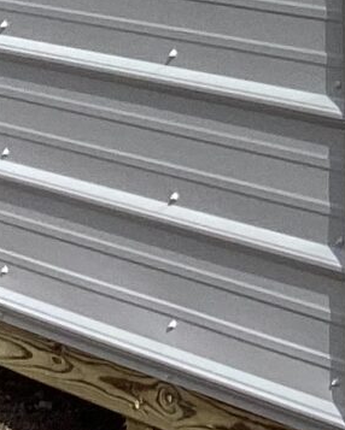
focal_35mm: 217
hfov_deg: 7.0
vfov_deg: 8.5
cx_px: 534
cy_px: -419
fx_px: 2767
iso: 25
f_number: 2.4
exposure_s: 1/3401
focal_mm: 3.3
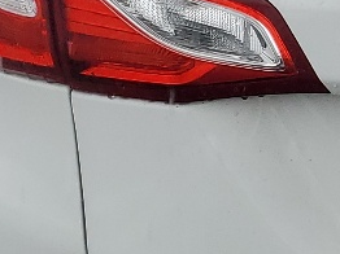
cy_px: 49
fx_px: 1560
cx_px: 696
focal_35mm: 159
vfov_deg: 9.3
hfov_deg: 11.2
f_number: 1.5
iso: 50
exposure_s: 1/588
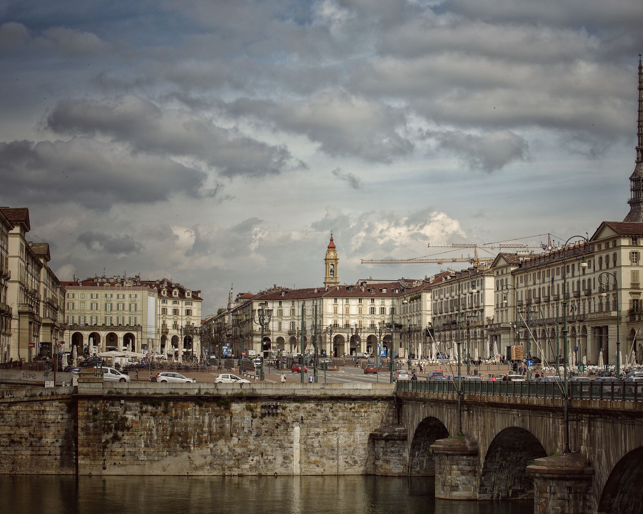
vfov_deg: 19.4
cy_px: 257
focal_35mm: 79
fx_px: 1503
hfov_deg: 24.1
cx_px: 382
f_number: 9
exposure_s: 1/320
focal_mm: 70
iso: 100
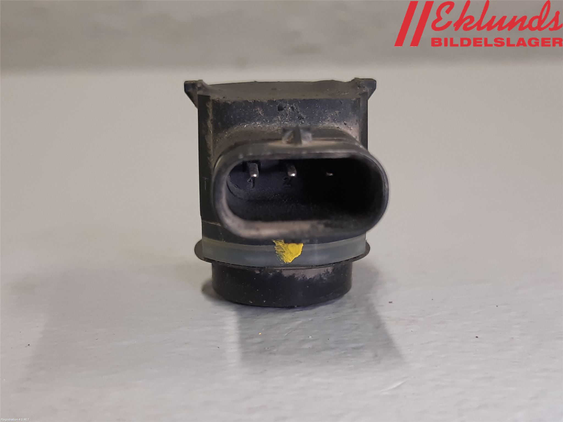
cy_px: 211
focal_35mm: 26
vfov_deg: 53.1
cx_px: 282
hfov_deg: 67.3
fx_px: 423
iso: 125
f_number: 1.7
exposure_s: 1/50
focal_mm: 3.93
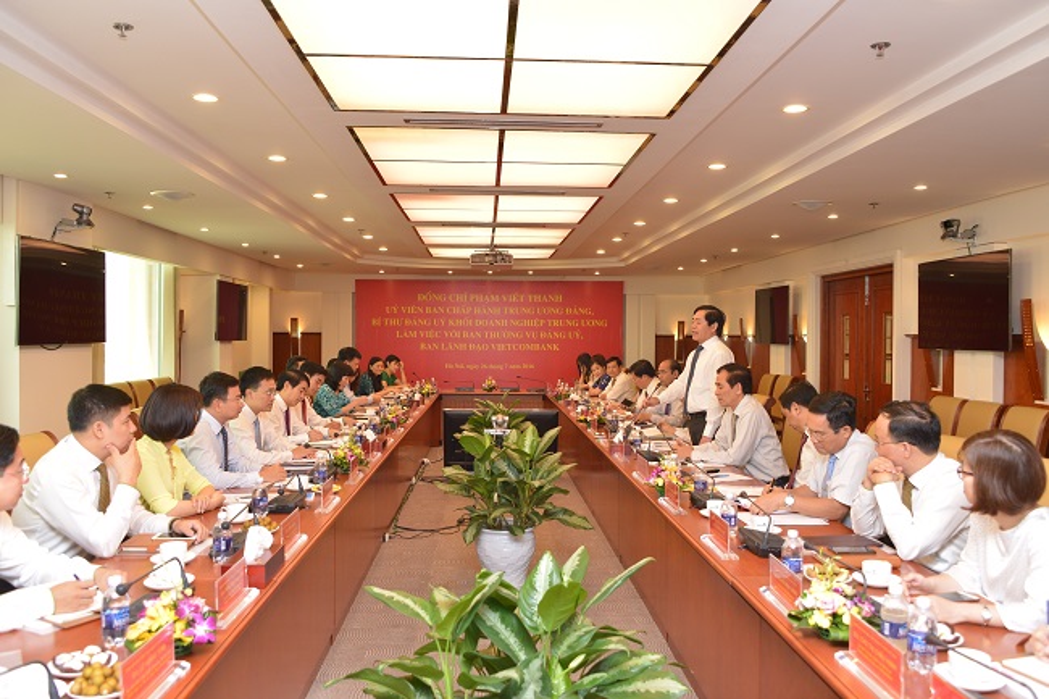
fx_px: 816
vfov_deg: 46.4
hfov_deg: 65.5
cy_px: 350
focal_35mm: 28
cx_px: 524
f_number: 5.6
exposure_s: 1/80
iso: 900
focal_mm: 28
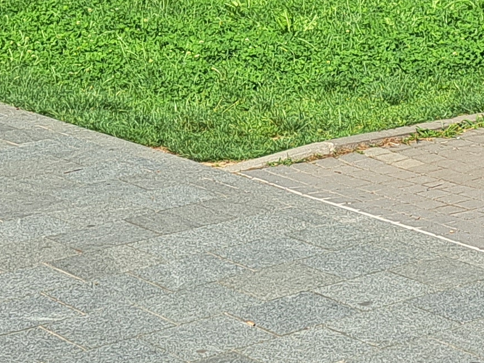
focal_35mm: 130
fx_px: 1817
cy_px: -291
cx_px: 474
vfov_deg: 10.7
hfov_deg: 14.9
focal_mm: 5.23
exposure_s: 1/1404
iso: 50
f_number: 1.8
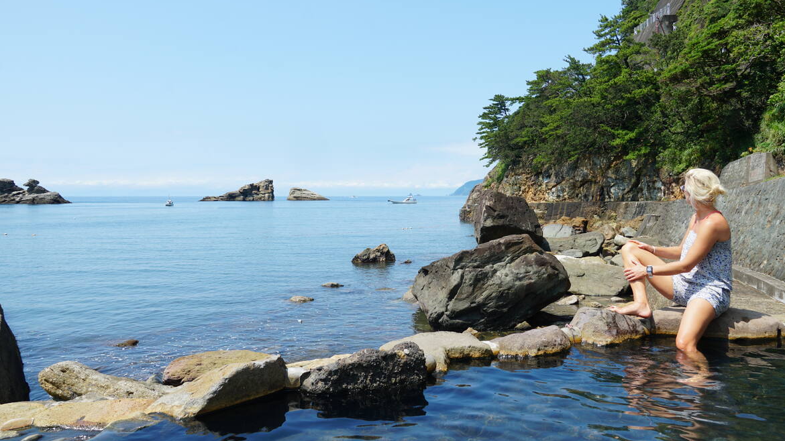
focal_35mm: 29
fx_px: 604
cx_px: 402
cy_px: 190
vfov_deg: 40.1
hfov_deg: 66.1
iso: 100
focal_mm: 18
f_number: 10
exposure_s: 1/100
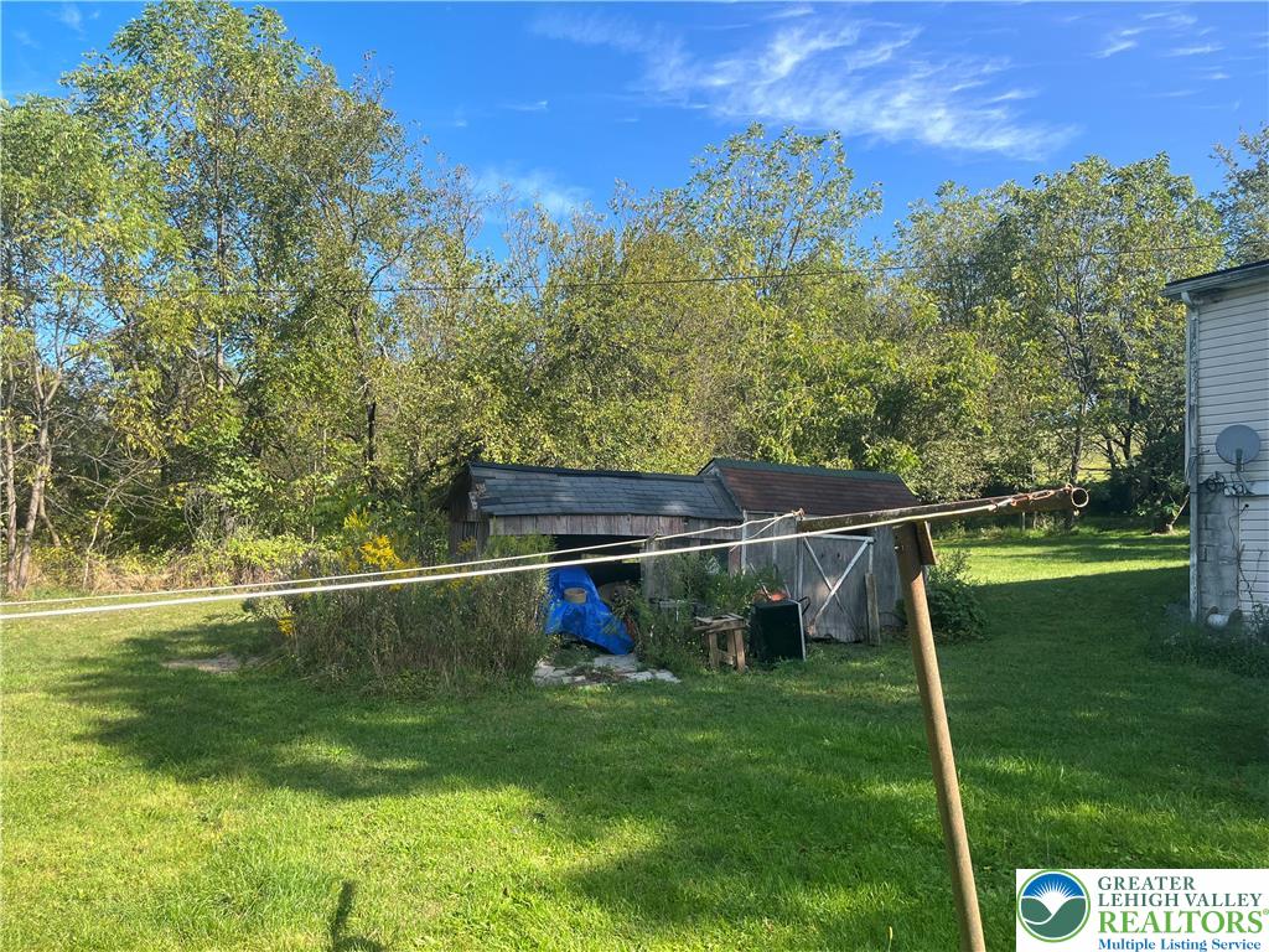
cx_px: 634
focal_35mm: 26
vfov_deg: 53.1
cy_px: 476
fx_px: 953
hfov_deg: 67.3
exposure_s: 1/1212
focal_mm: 5.1
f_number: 1.6
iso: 50
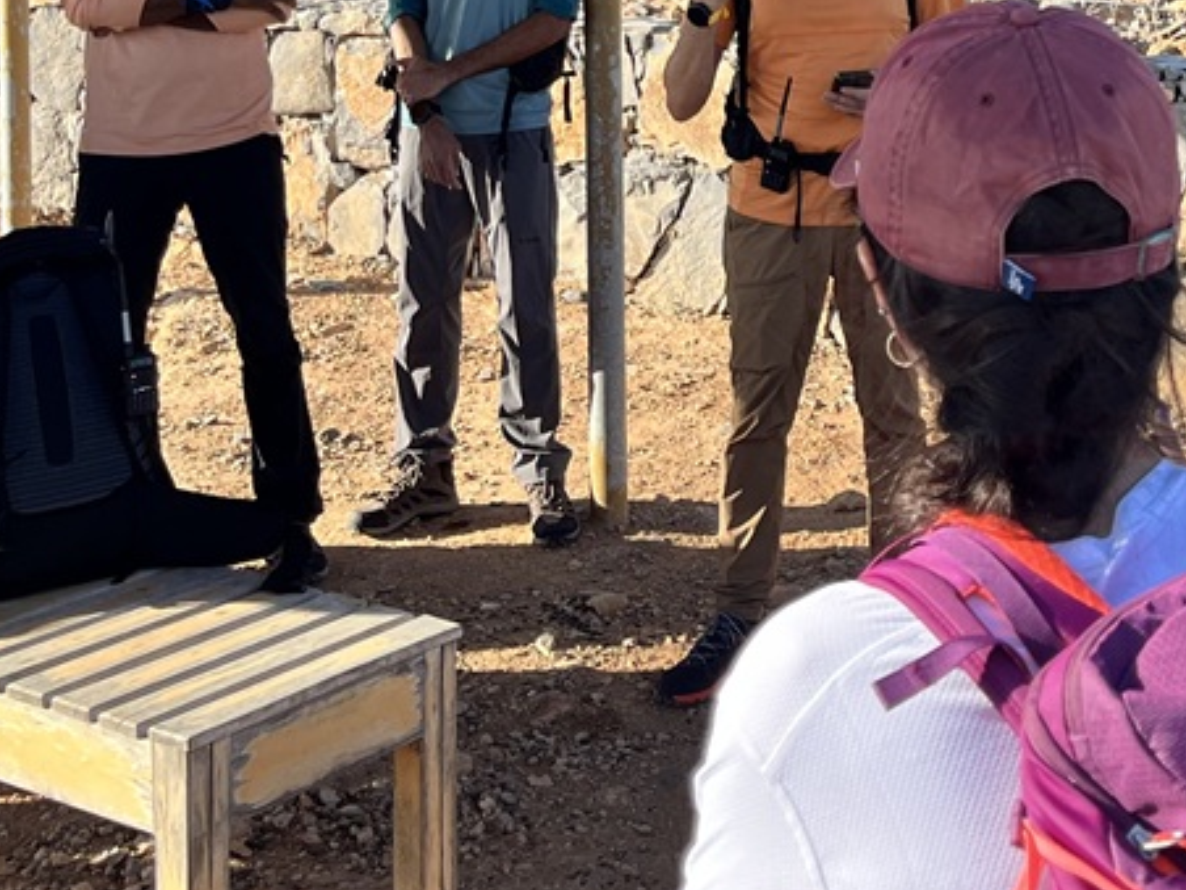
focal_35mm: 69
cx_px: 992
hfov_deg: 27.5
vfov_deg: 20.1
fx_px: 2364
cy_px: -158
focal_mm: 5.1
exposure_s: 1/1129
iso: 50
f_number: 1.6
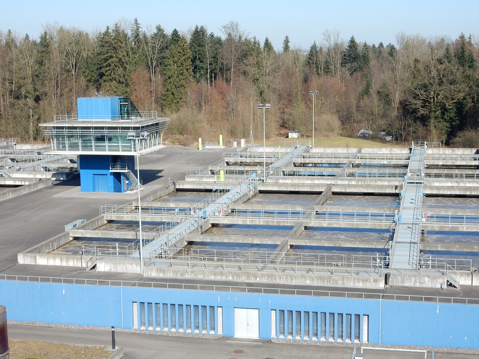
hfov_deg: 32.2
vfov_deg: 24.4
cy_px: 180
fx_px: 830
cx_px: 240
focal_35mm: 60
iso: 125
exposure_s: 1/800
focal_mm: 10.7
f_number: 4.5
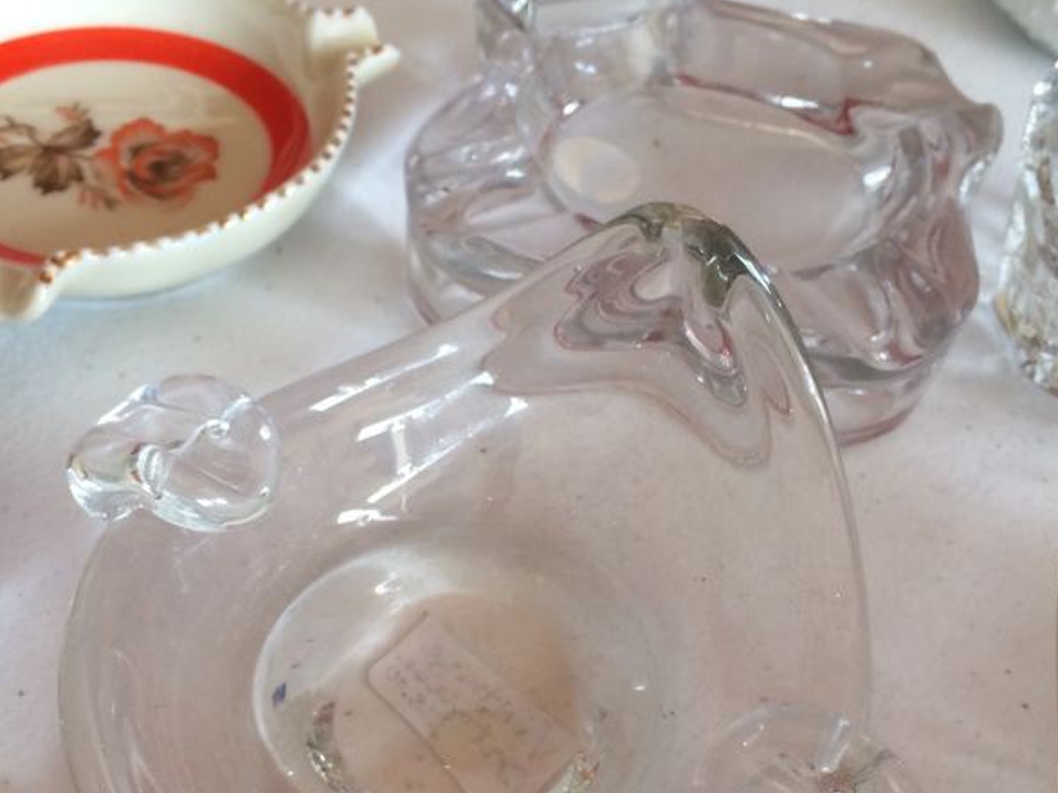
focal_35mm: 46
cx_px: 490
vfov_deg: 31.1
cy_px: 570
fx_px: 1406
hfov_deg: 41.2
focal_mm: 4.12
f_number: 2.2
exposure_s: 1/40
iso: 40
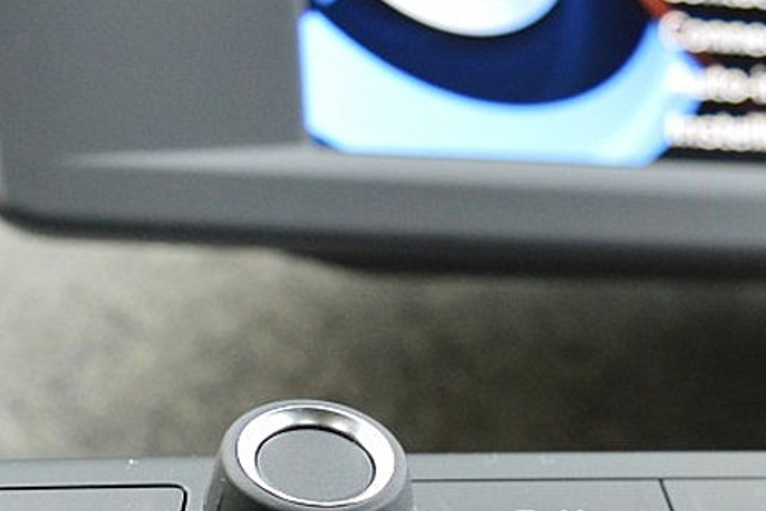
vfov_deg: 11.3
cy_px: 861
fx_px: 2426
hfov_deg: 16.9
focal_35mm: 114
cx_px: 997
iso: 800
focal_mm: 20
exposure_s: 1/60
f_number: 5
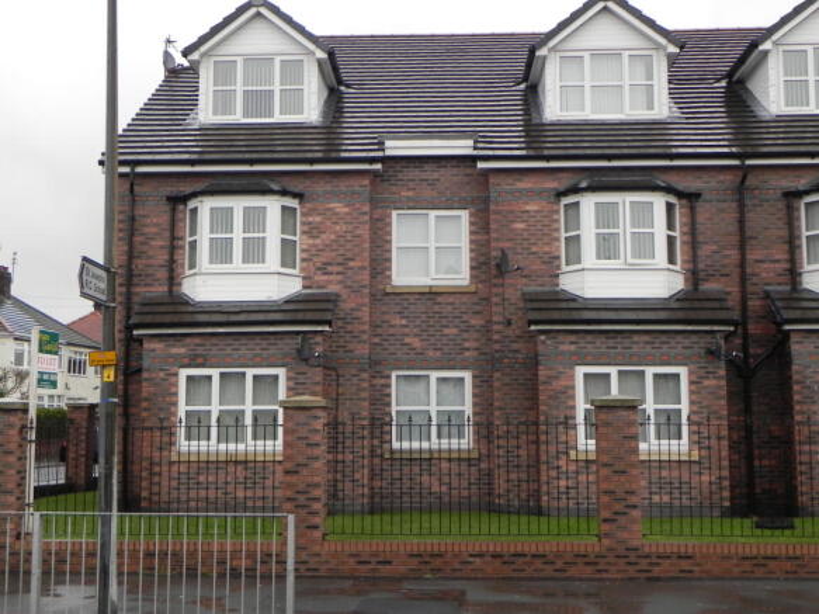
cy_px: 307
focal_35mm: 46
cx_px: 410
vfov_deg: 31.5
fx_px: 1088
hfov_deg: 41.2
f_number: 3.2
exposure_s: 1/60.6
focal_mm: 8.2
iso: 160
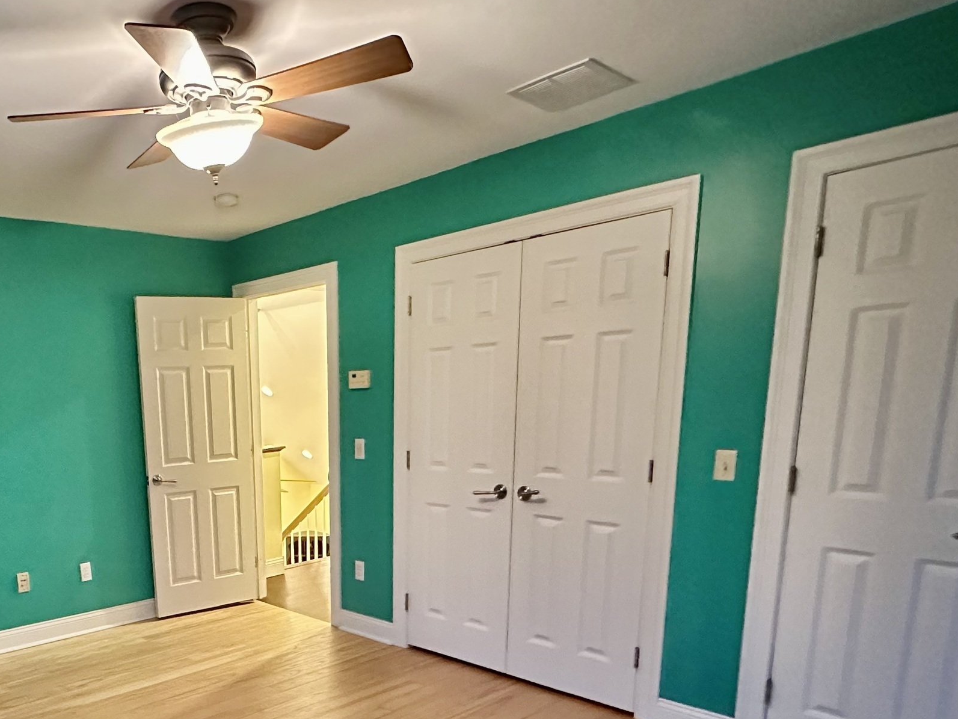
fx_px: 747
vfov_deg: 49.1
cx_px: 215
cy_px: 551
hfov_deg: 60.9
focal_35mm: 27
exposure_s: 1/60
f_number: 2.2
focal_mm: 2.22
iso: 1250
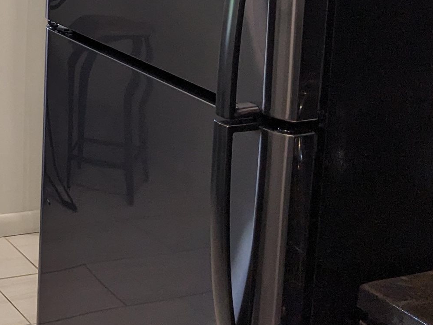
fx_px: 1038
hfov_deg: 21.3
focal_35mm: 83
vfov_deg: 17.0
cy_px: -59
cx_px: -135
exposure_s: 1/120
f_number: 1.73
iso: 88
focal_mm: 4.38
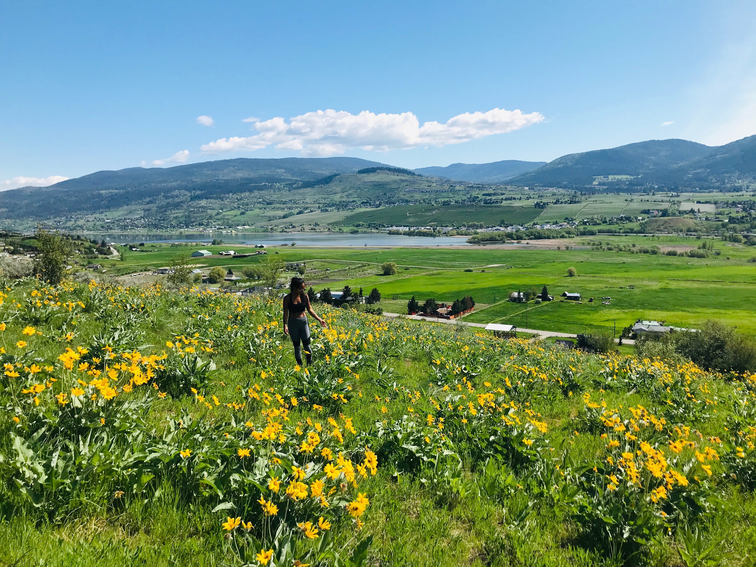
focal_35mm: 28
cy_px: 284
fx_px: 612
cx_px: 378
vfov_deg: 49.7
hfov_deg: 63.4
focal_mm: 3.99
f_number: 1.8
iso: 20
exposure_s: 1/2994
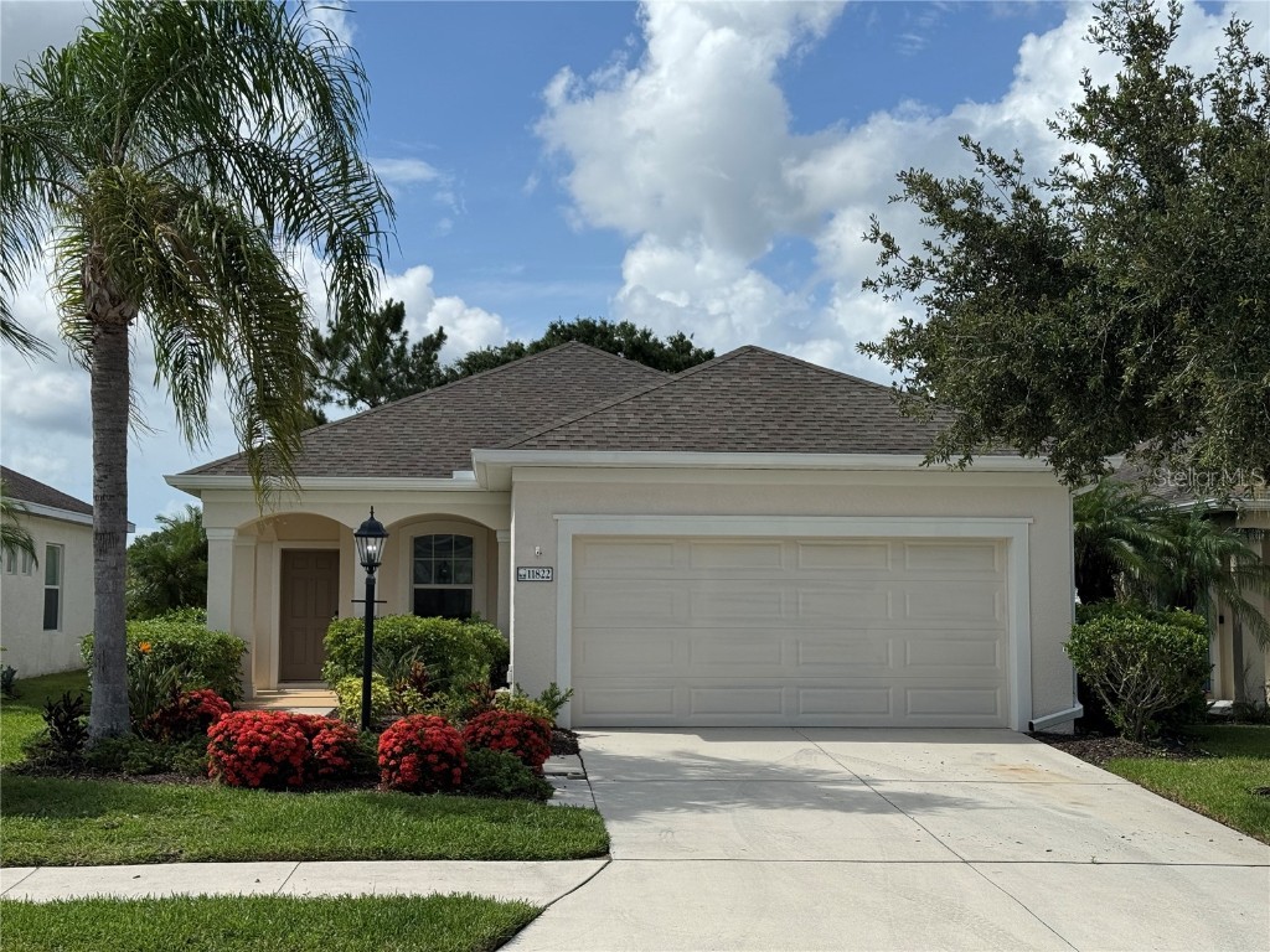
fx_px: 1761
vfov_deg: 30.3
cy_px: 476
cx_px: 635
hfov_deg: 39.7
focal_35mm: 48
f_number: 1.78
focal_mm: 6.76
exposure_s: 1/6410
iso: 64
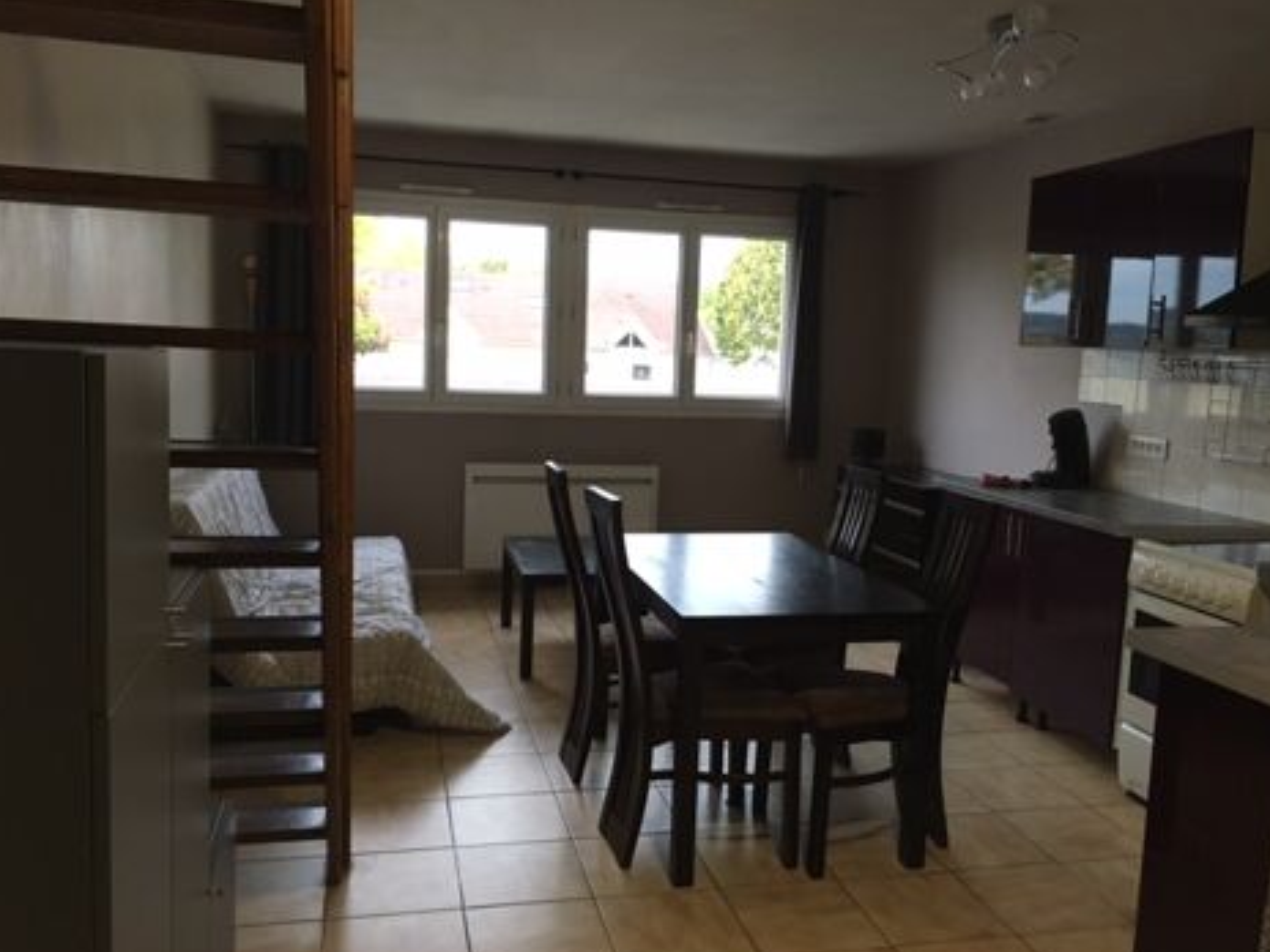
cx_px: 640
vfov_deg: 46.8
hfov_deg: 60.0
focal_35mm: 30
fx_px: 1101
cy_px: 479
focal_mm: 4.15
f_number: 2.2
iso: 200
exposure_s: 1/33
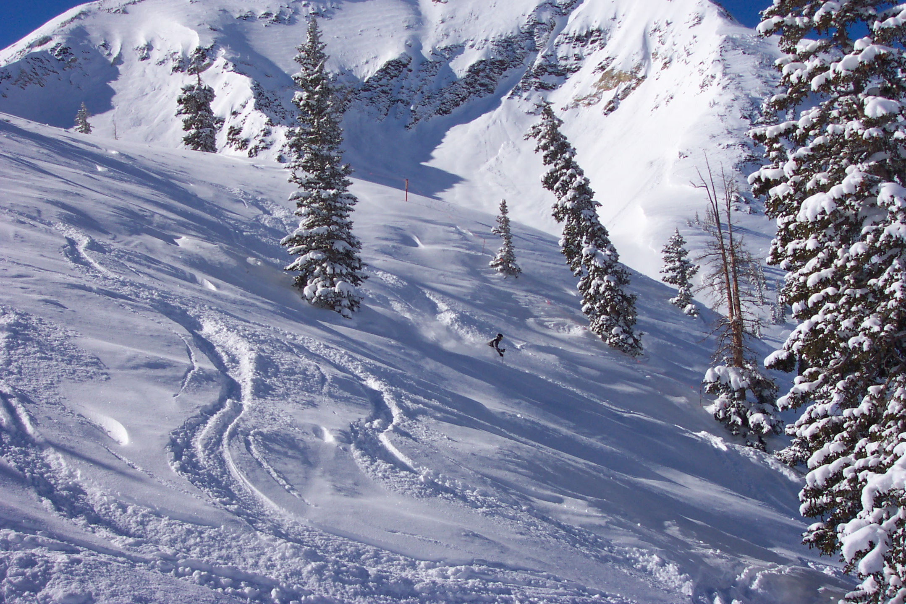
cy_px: 302
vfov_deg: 35.1
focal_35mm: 38
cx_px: 453
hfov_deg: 50.7
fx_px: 957
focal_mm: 8
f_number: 4.8
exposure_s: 1/1000
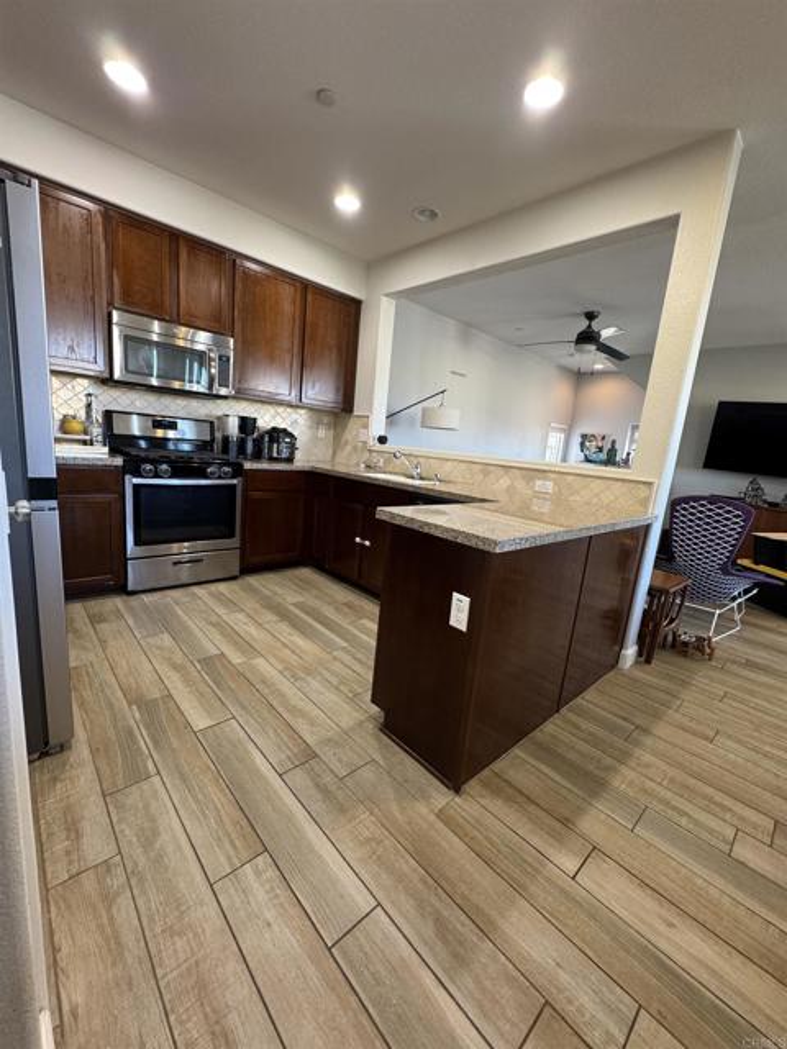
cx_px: 394
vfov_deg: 102.1
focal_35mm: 14
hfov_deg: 85.7
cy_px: 524
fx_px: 424
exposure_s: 1/60
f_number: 2.2
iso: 160
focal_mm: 2.22
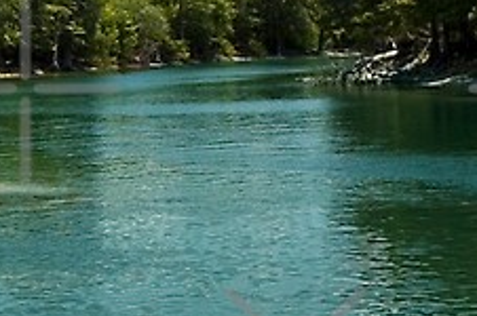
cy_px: 133
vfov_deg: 9.2
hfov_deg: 13.2
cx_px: -188
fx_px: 1971
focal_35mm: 149
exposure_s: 1/125
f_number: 7.1
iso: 250
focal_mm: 28
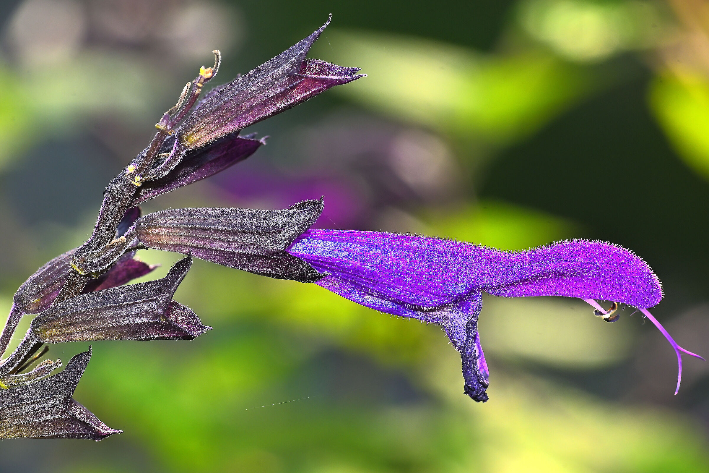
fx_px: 3397
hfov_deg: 11.9
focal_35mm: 172
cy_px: 236
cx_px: 354
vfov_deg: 8.0
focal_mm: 115
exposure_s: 1/60
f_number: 16
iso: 100
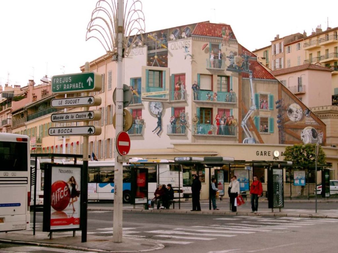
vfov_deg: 19.9
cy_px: 126
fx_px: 723
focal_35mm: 74
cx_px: 169
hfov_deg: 26.3
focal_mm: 15.2
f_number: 3.8
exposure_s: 1/160
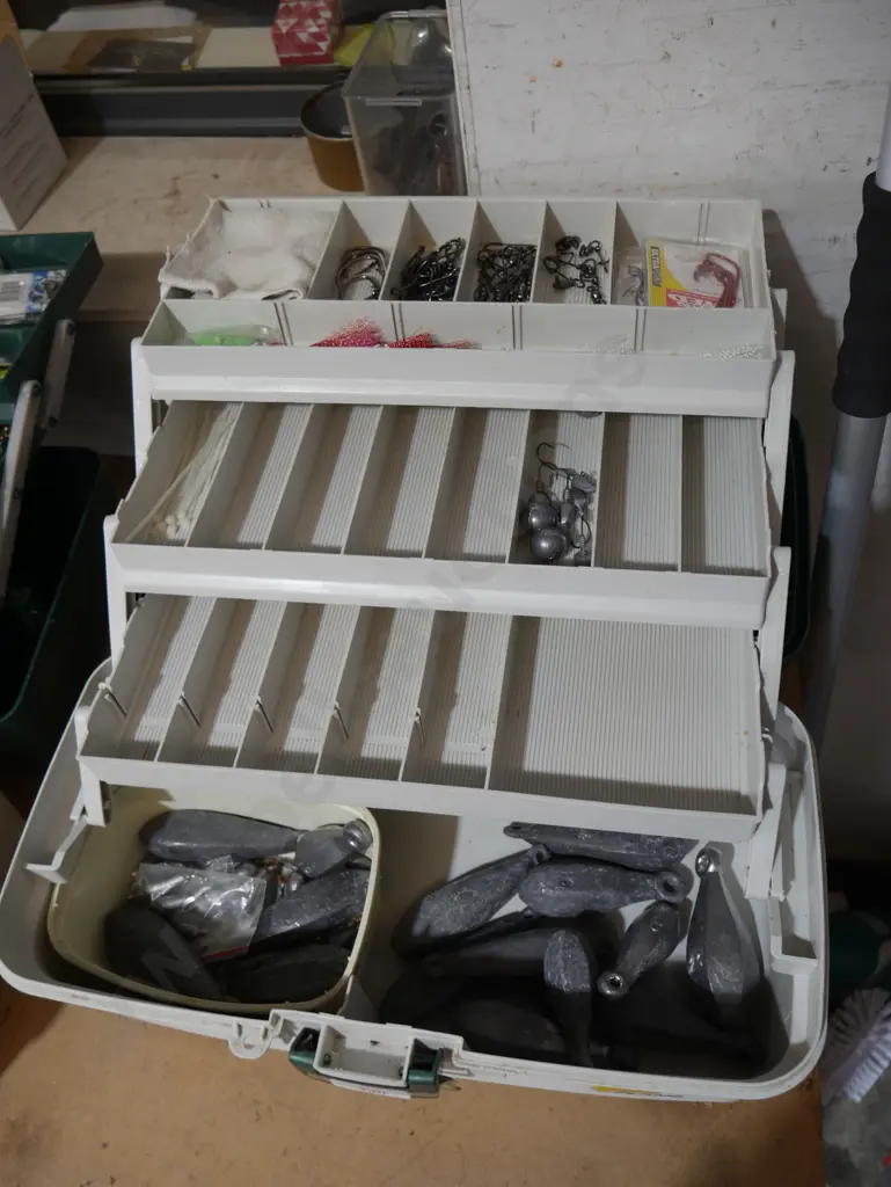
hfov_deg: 46.8
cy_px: 594
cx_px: 446
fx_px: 1029
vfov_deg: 59.9
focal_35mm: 30
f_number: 3.6
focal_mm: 15
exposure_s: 1/60
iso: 250
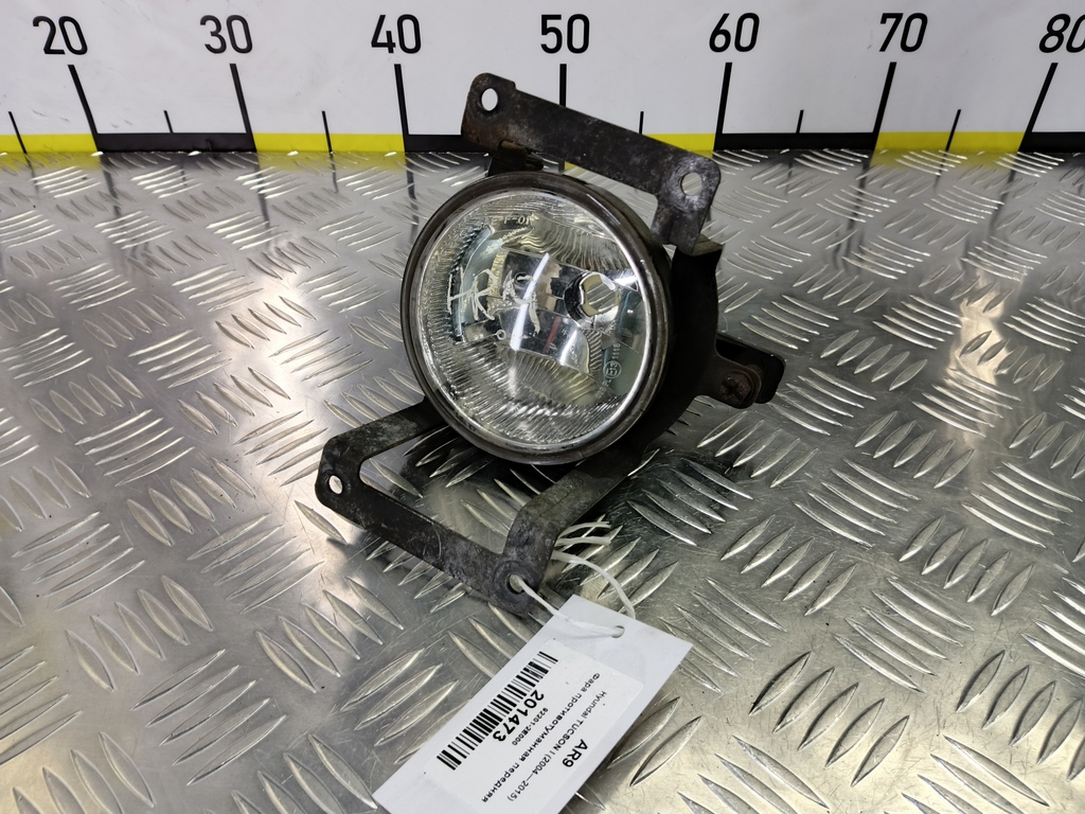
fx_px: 721
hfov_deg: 73.9
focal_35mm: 23
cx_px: 542
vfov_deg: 58.9
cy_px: 407
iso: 107
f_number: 1.6
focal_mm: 4.11
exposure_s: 1/33.3
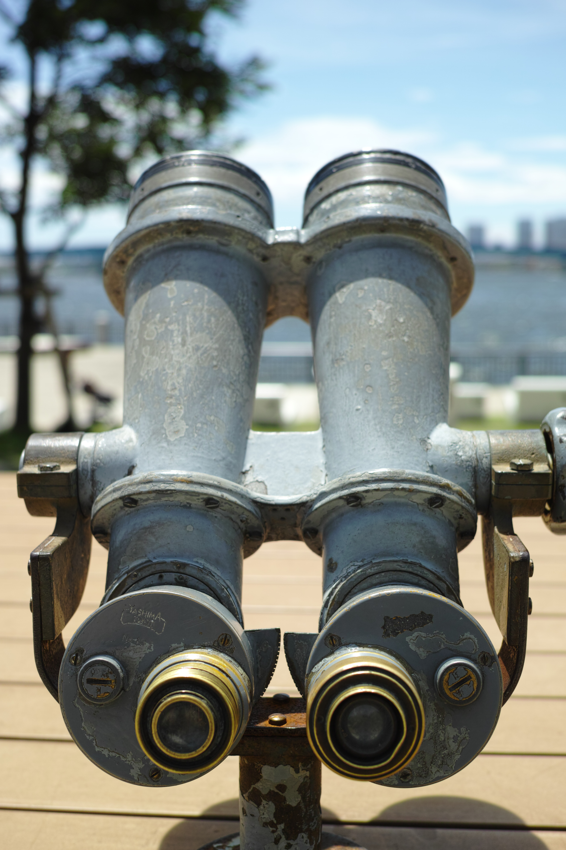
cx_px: 283
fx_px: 1061
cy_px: 425
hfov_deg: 29.9
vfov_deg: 43.6
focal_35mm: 45
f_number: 4
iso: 100
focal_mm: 30
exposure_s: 1/640
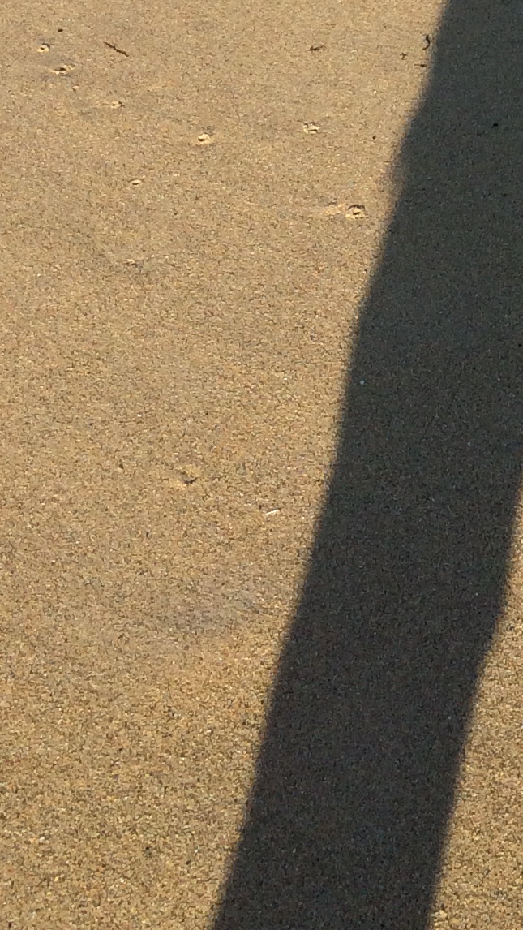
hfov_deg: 12.5
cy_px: -308
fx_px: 2218
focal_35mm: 90
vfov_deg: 21.3
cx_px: 873
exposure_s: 1/1953
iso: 32
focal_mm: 4.15
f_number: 2.2
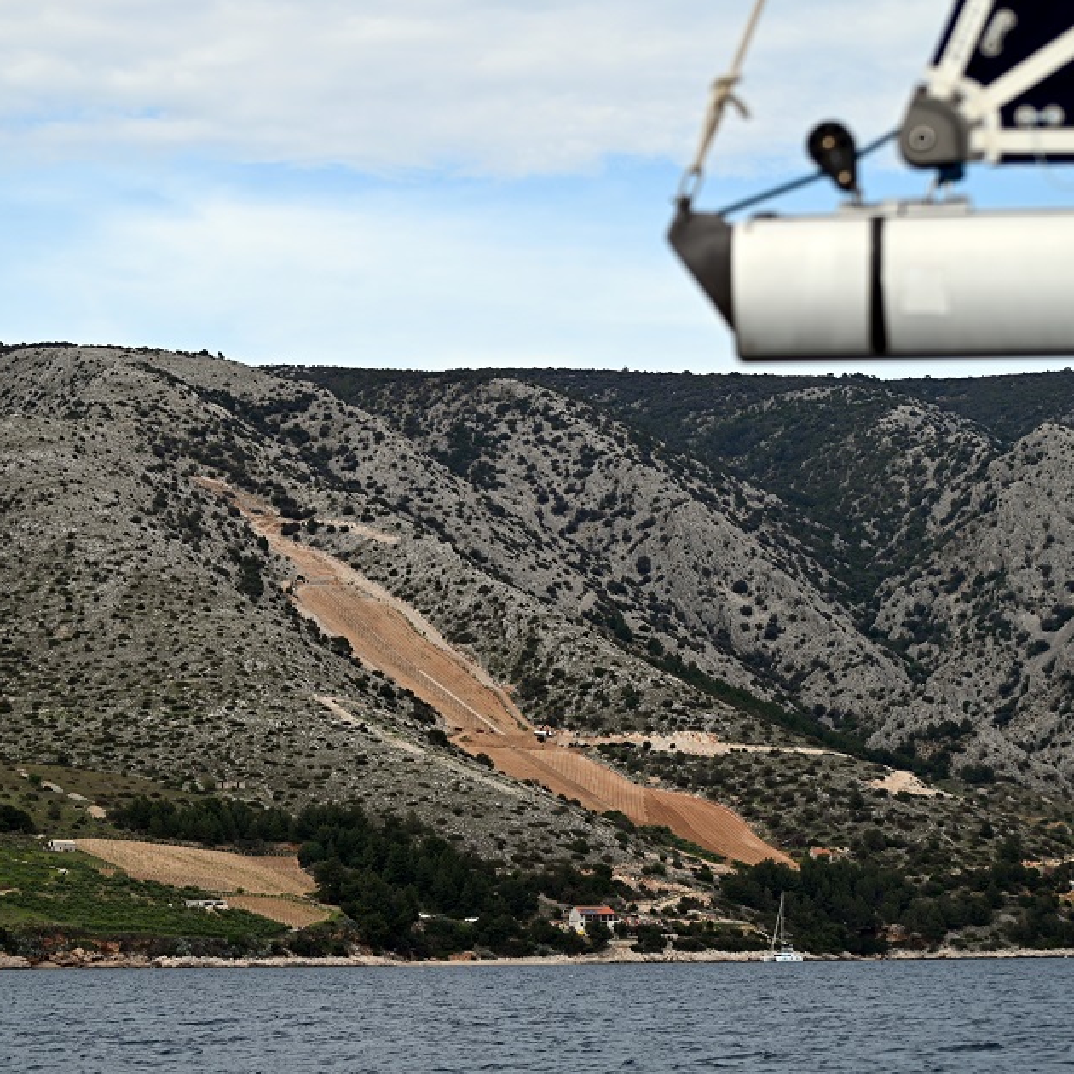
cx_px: 465
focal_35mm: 109
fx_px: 3826
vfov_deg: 16.0
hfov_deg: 16.0
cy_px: 537
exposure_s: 1/500
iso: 100
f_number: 5.6
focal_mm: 85
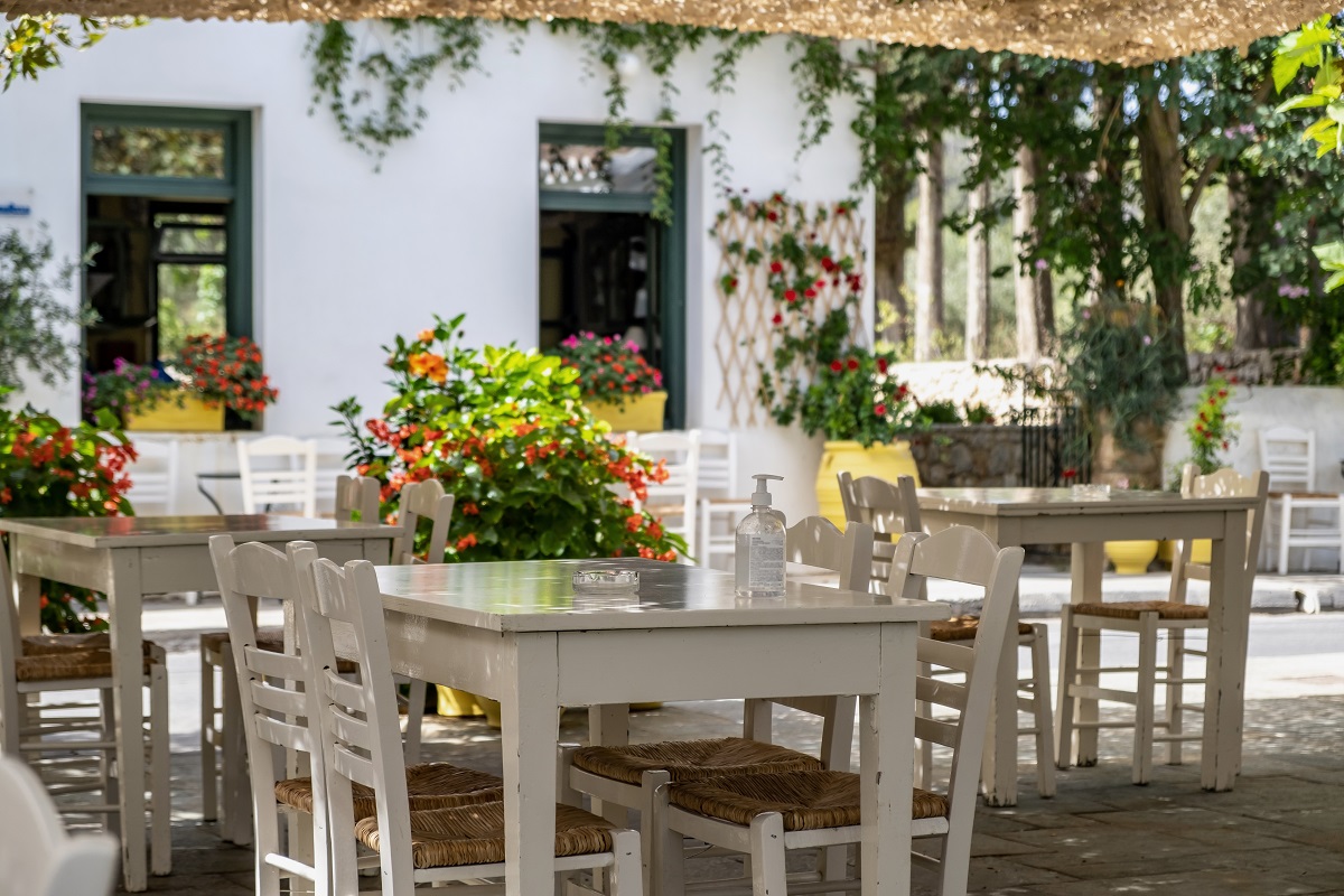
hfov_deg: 24.5
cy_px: 448
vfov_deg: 16.5
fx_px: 3098
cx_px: 672
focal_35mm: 83
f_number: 4
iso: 160
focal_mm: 55
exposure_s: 1/320
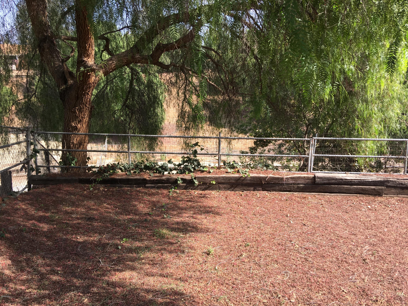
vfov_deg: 48.2
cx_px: 204
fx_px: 342
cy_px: 153
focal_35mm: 29
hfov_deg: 61.7
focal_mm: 4.15
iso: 25
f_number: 2.2
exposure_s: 1/469
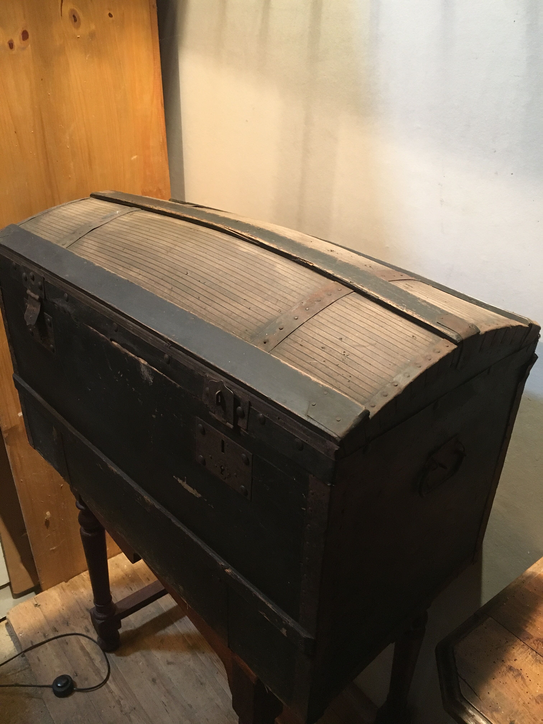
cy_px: 362
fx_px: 607
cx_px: 272
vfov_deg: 61.7
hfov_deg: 48.2
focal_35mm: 29
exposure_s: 1/25
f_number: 2.2
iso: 200
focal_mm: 4.15
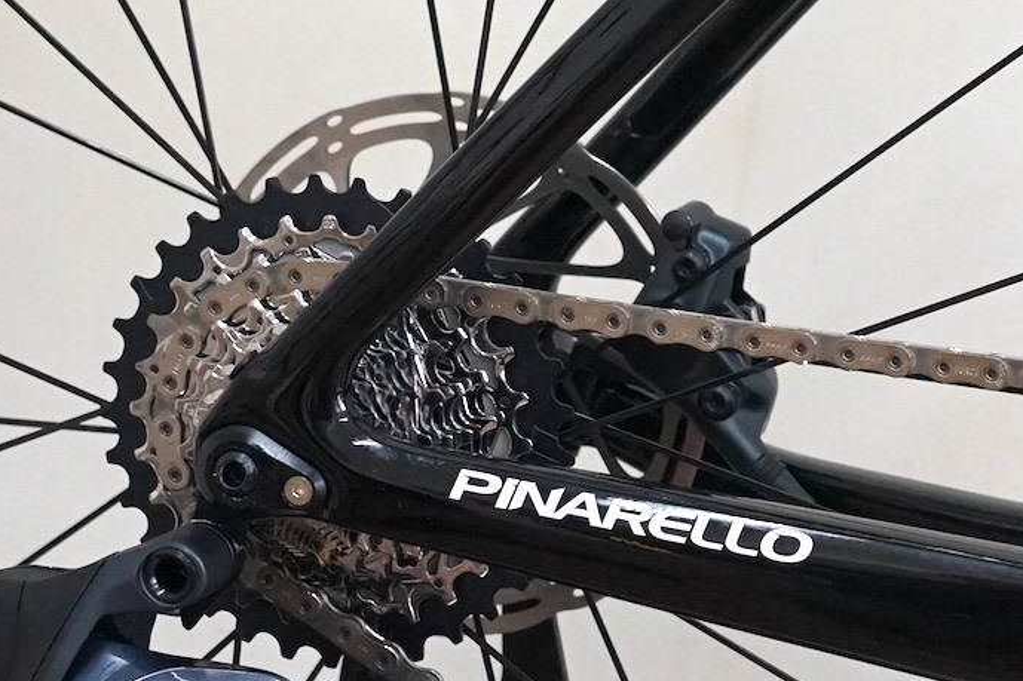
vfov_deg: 10.2
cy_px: 250
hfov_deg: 14.9
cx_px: 1151
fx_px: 3807
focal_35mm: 134
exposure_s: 1/160
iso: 2000
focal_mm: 42
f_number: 4.5
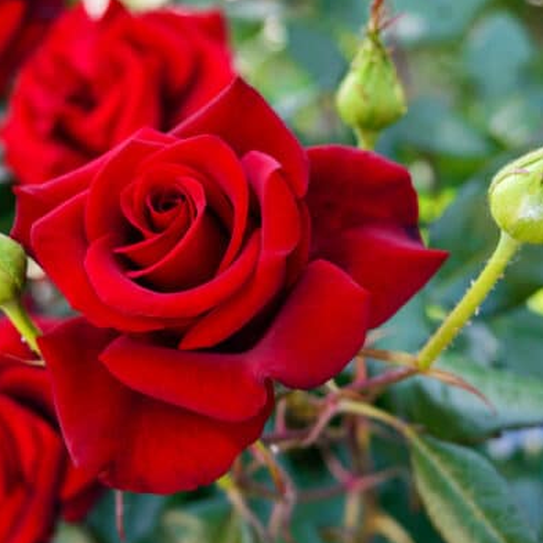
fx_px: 1313
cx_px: 214
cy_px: 272
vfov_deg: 23.4
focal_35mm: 74
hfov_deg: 23.3
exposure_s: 1/100
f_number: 5.6
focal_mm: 38
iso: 100
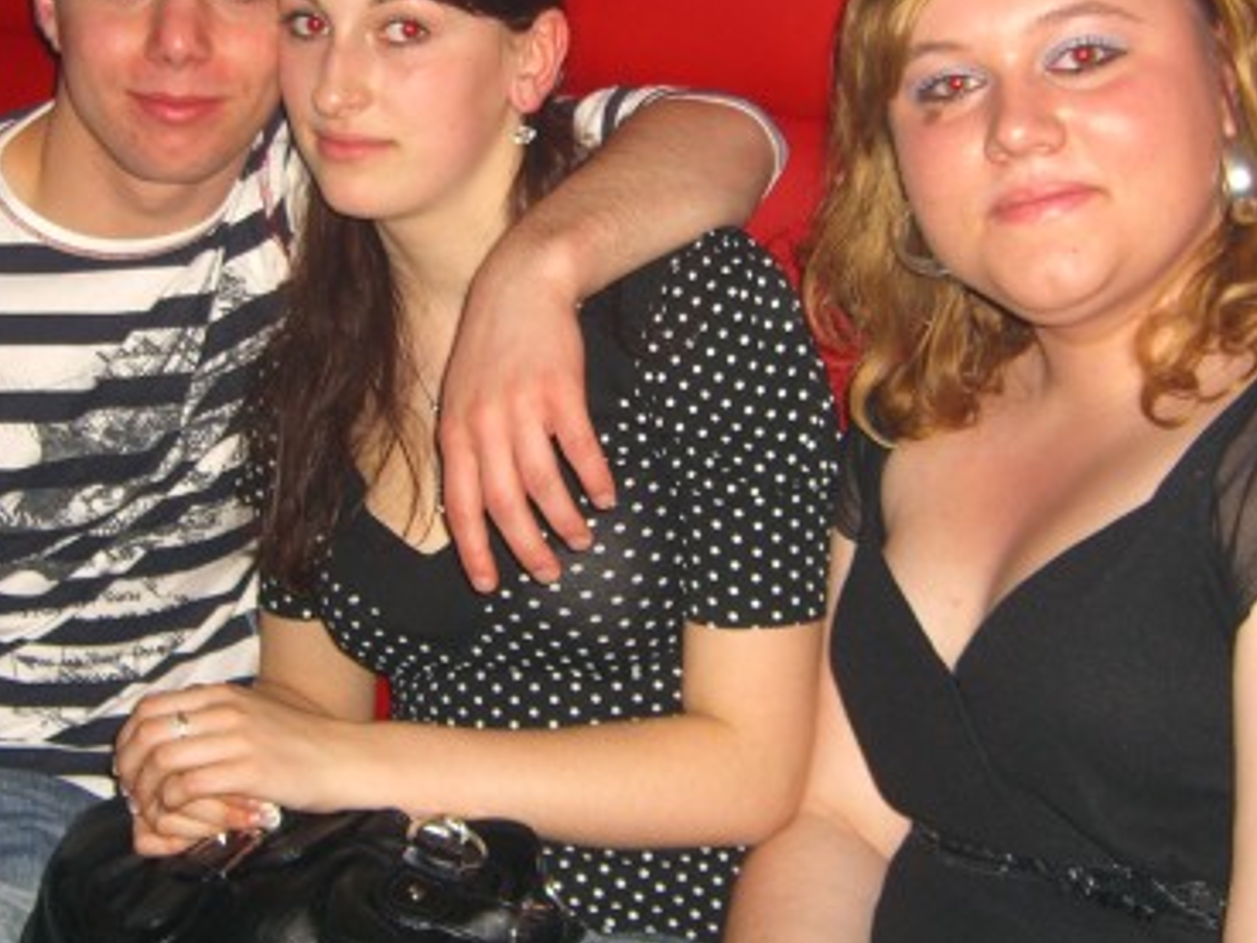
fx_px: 2251
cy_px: 366
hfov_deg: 31.2
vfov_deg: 23.6
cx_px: 594
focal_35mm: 62
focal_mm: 7.9
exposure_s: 1/60
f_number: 2.8
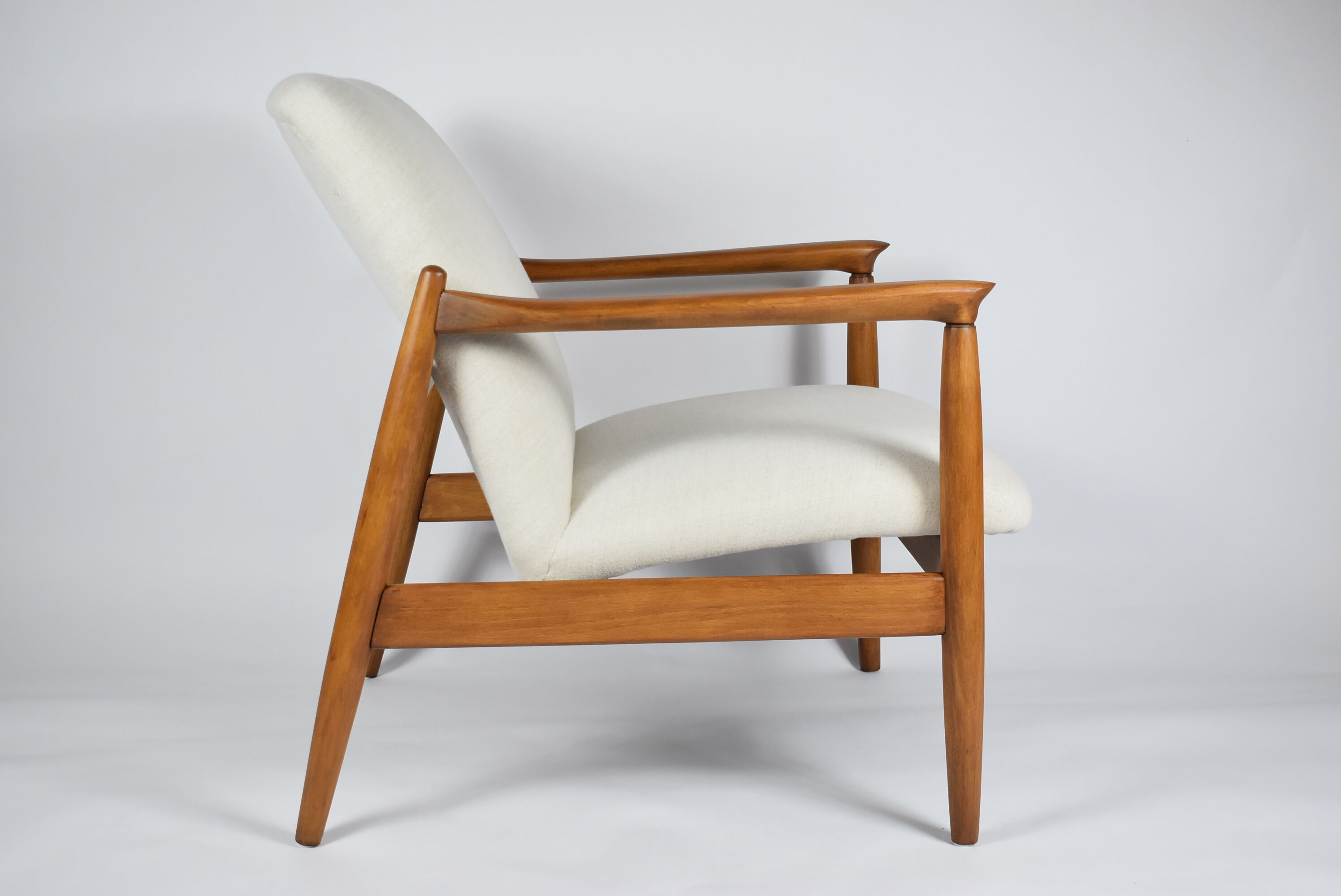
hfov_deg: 41.1
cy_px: 448
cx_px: 670
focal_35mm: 48
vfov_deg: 28.1
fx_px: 1789
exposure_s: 1/125
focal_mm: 32
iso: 800
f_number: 5
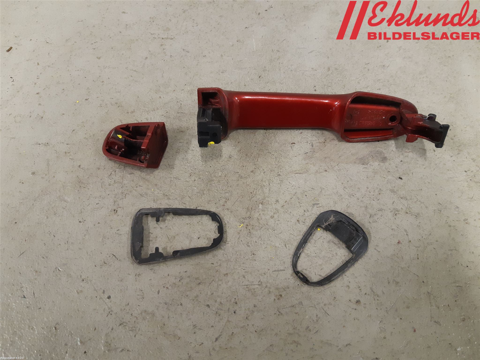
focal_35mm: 26
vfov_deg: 53.1
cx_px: 240
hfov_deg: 67.3
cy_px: 180
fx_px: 361
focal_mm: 3.93
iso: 250
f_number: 1.7
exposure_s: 1/50
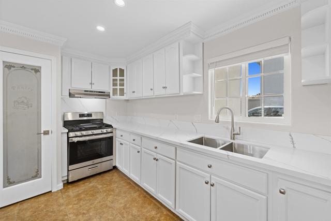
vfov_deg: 81.2
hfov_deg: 104.2
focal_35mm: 14
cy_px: 110
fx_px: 129
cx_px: 166
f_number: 8
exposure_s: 1/40
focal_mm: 14
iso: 400
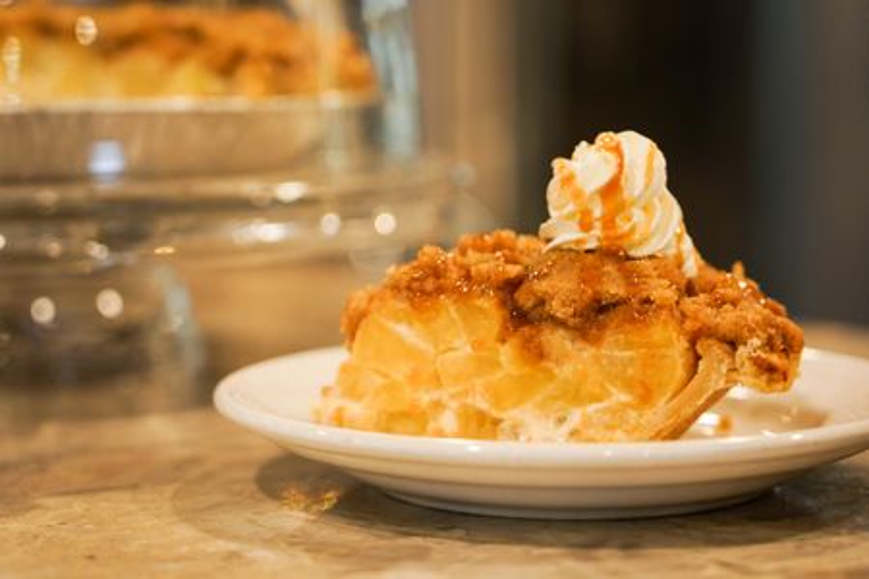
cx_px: 434
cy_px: 290
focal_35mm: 103
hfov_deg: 19.8
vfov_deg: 13.3
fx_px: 2486
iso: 1250
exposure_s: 1/125
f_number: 4
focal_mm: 103
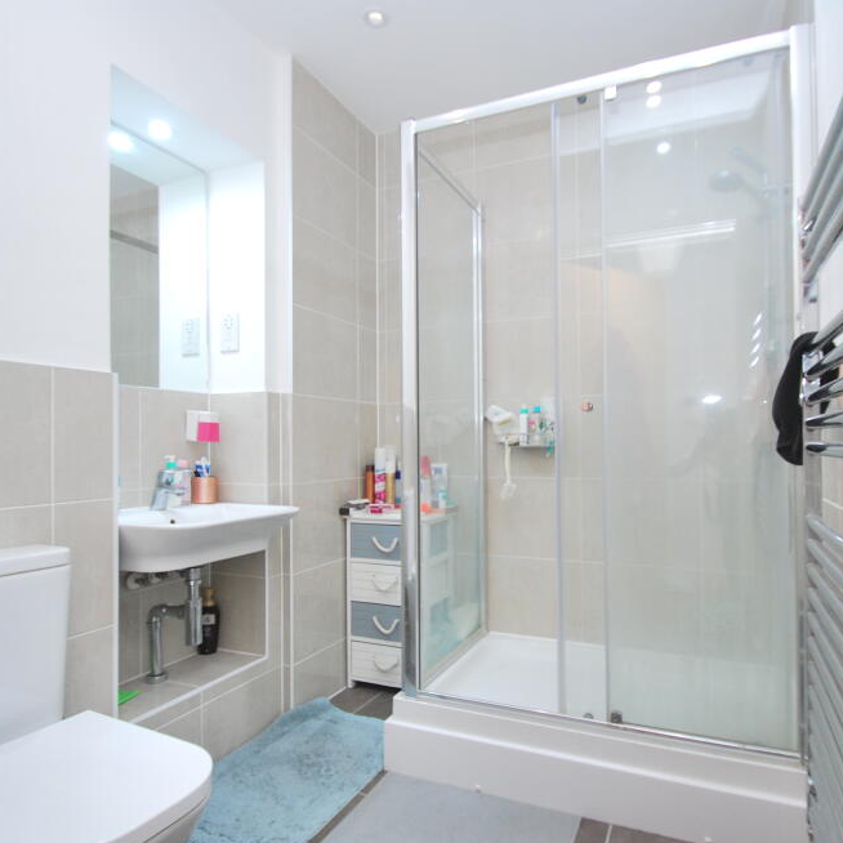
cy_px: 423
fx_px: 551
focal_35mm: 20
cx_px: 458
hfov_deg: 74.7
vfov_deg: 74.8
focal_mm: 10
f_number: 3.5
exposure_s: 1/15
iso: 400
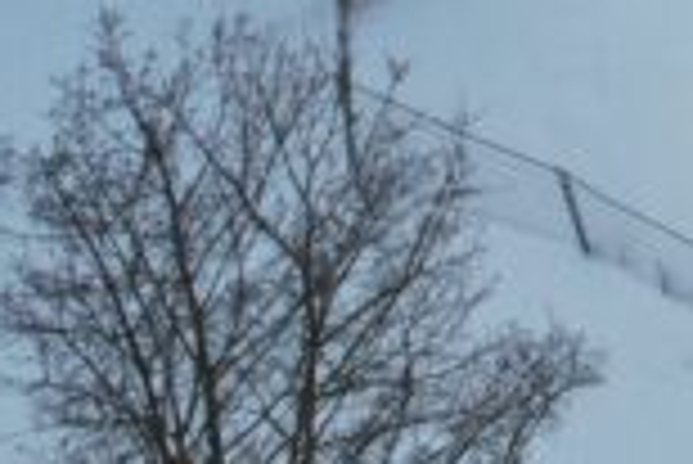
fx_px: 2813
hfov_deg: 11.0
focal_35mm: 146
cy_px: -840
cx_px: 1850
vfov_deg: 8.2
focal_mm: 8.38
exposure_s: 1/320
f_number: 2.8
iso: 100
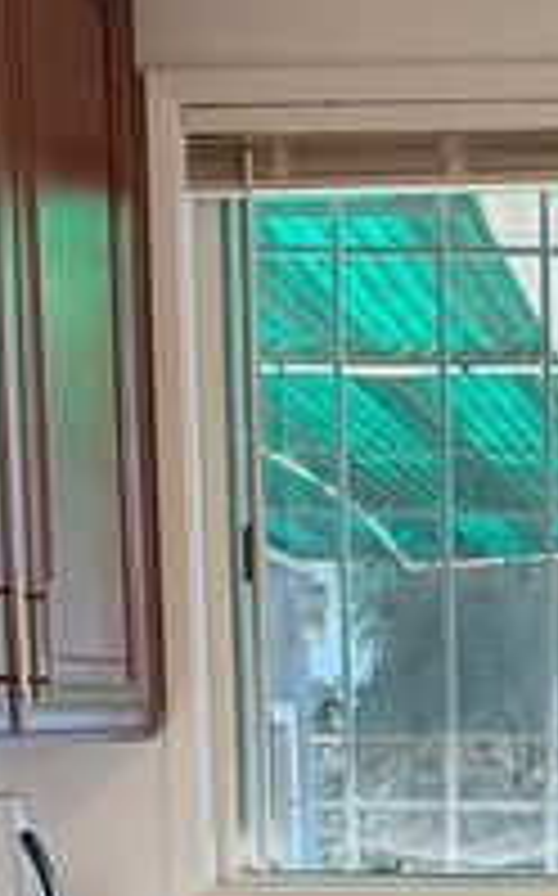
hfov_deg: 16.2
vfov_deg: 25.4
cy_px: 957
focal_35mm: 76
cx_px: 724
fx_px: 1853
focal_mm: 6.76
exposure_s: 1/120
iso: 125
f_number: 1.78
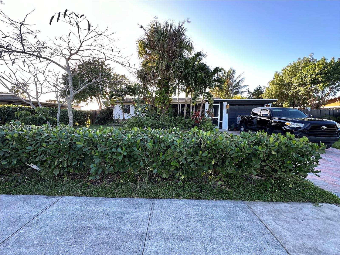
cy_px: 128
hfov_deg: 102.1
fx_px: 138
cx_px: 170
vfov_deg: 85.7
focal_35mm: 14
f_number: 2.2
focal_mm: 2.22
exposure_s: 1/99
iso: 50
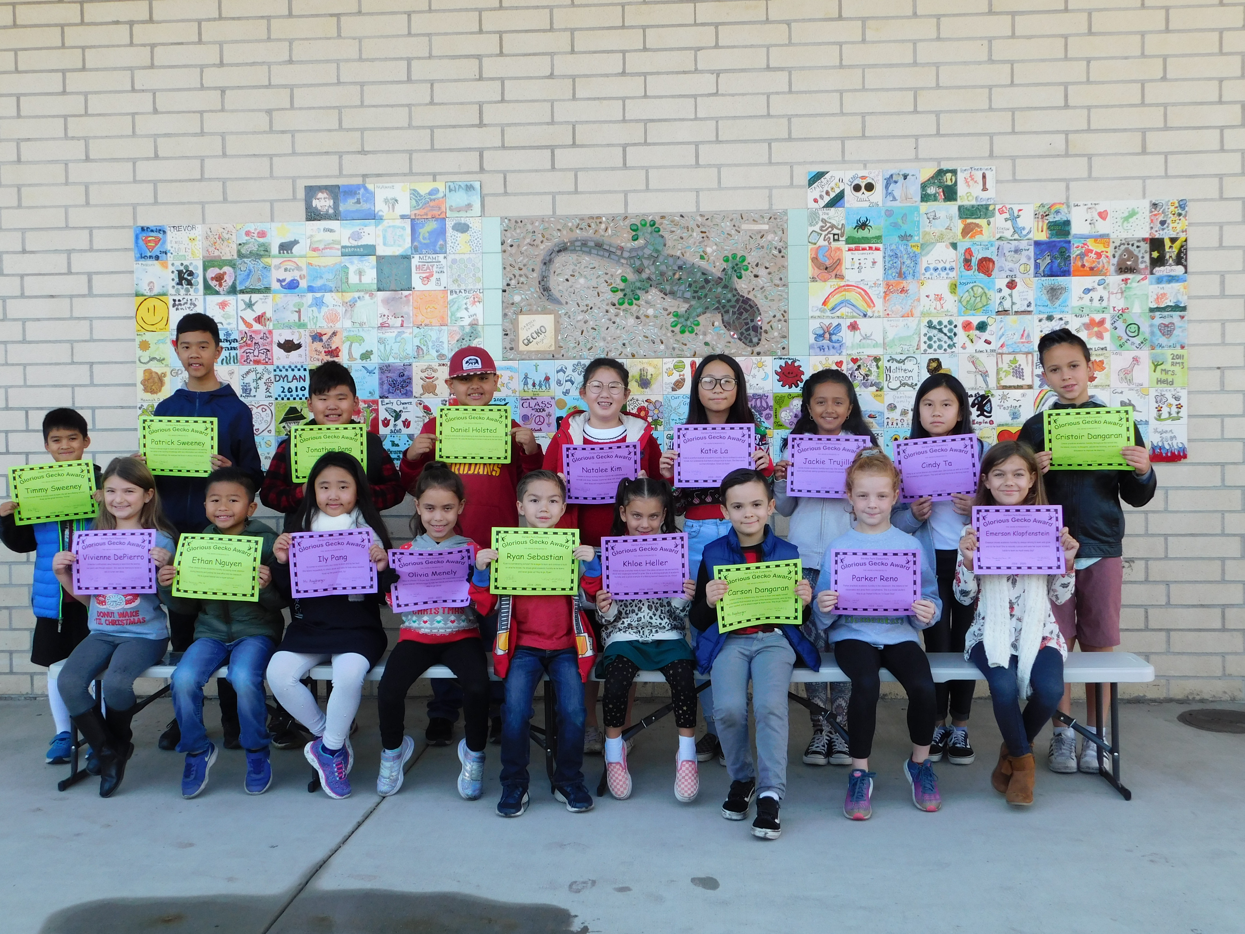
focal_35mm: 36
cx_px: 622
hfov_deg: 51.4
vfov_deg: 39.7
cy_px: 467
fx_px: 1295
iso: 125
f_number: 3.5
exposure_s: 1/160
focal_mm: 6.3
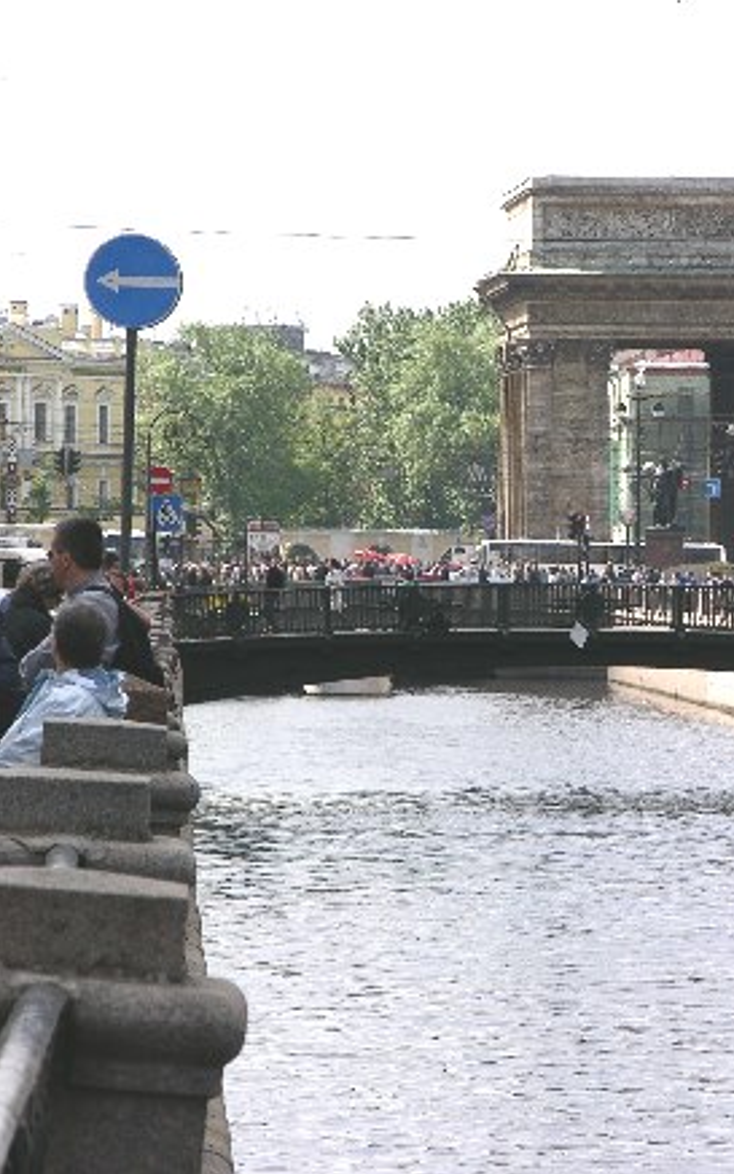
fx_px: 10021
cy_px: 586
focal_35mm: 313
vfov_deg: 6.7
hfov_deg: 4.2
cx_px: 606
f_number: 6.5
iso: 50
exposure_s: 1/164
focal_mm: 56.7
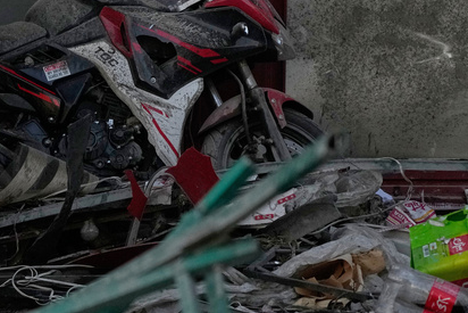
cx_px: 101
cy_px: -6
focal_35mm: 261
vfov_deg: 5.3
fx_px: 3394
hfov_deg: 7.9
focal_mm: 105
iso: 2500
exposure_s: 1/2500
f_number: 4.5
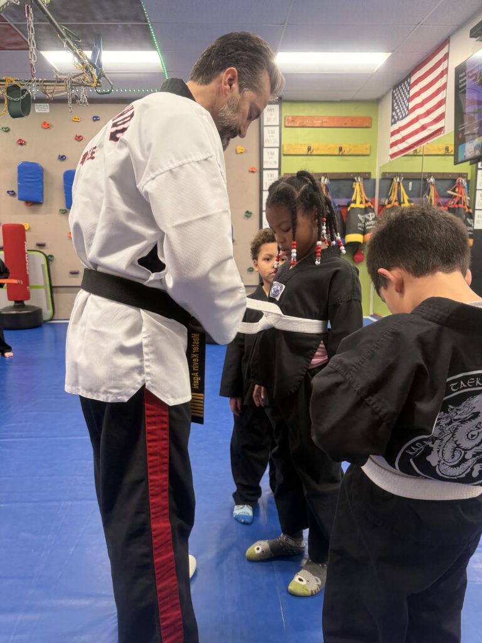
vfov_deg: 71.6
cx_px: 241
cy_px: 322
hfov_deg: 56.8
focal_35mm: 24
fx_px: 446
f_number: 1.78
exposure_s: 1/60
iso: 160
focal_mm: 6.76
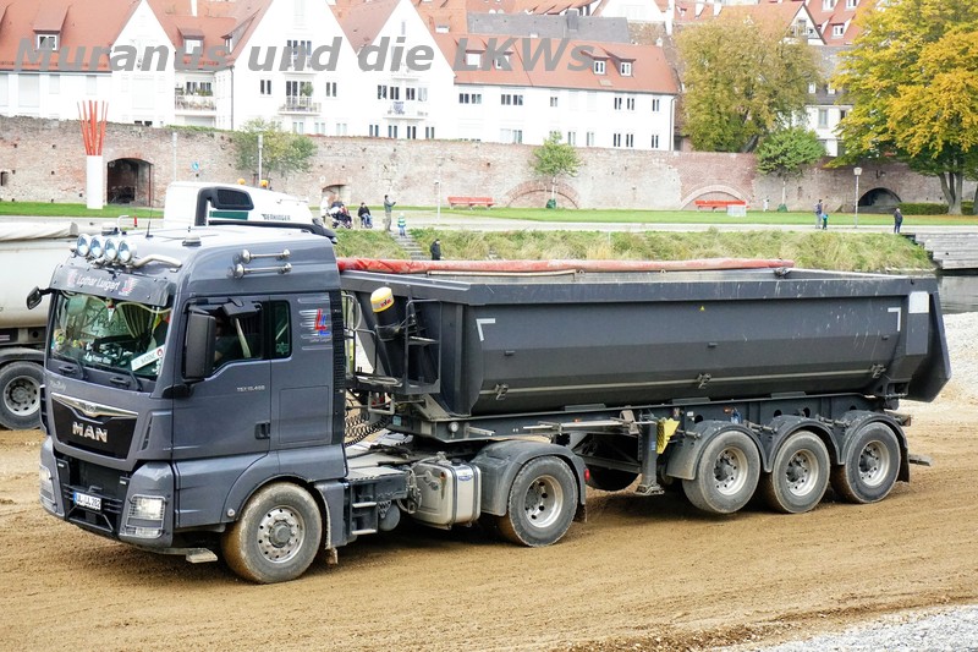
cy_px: 326
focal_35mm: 68
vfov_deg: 20.2
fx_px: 1833
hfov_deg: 29.9
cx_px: 489
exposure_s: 1/3200
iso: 5000
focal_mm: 45
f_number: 5.6
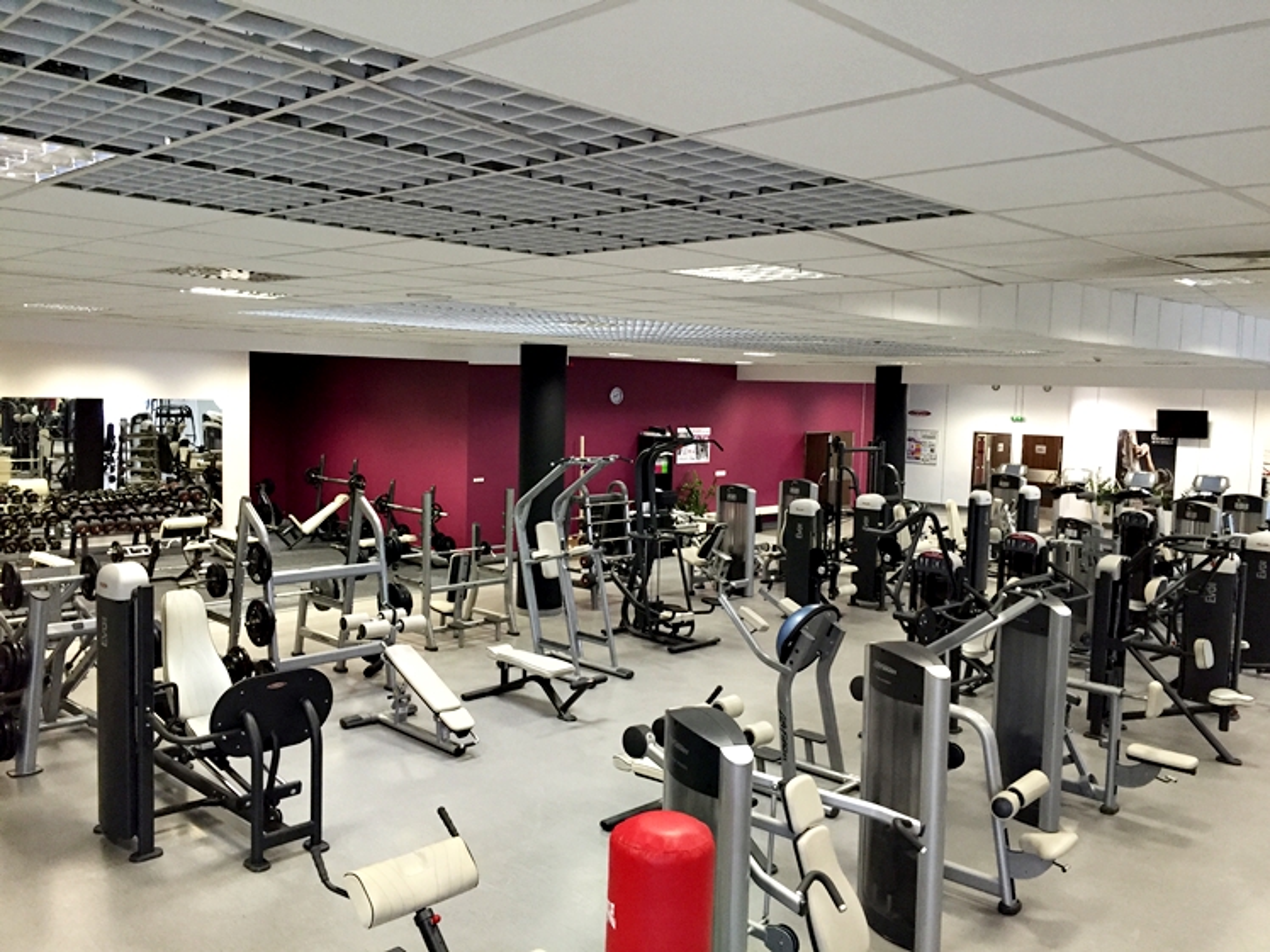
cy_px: 476
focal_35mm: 29
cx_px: 635
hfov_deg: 61.7
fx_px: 1064
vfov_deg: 48.2
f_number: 2.2
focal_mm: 4.15
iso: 200
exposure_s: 1/33
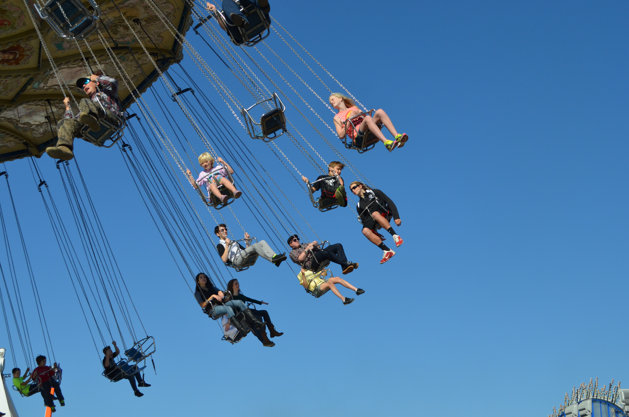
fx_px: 942
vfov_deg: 25.0
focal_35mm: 54
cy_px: 208
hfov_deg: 36.9
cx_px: 314
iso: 400
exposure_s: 1/2000
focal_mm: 36
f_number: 8
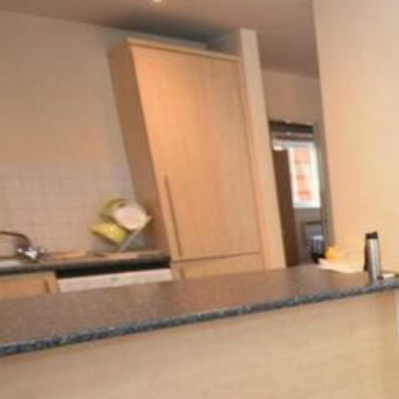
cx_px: 528
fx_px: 483
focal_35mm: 37
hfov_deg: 32.6
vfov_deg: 42.5
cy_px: 329
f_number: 4
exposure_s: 1/60
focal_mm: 10
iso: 1100
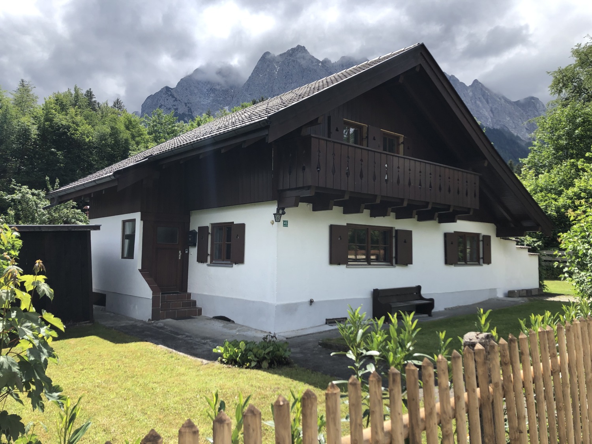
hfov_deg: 63.4
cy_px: 222
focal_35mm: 28
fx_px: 479
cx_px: 296
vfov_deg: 49.7
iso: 20
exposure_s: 1/1043
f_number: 1.8
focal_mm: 3.99
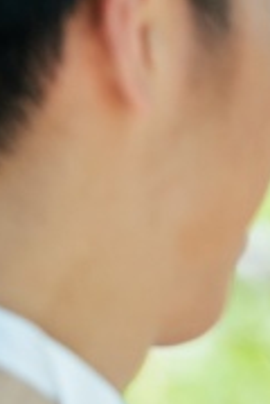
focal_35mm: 820
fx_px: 9224
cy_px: 804
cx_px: 817
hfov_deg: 1.7
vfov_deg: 2.5
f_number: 3.5
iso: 320
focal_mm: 123
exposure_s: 1/500
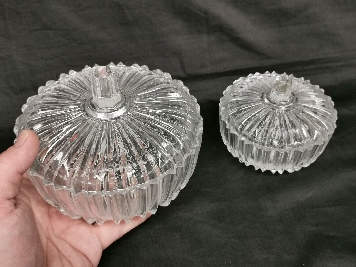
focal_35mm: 39
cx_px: 178
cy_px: 134
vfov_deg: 36.8
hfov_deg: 47.9
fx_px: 401
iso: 160
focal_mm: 5.58
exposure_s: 1/100
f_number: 1.8
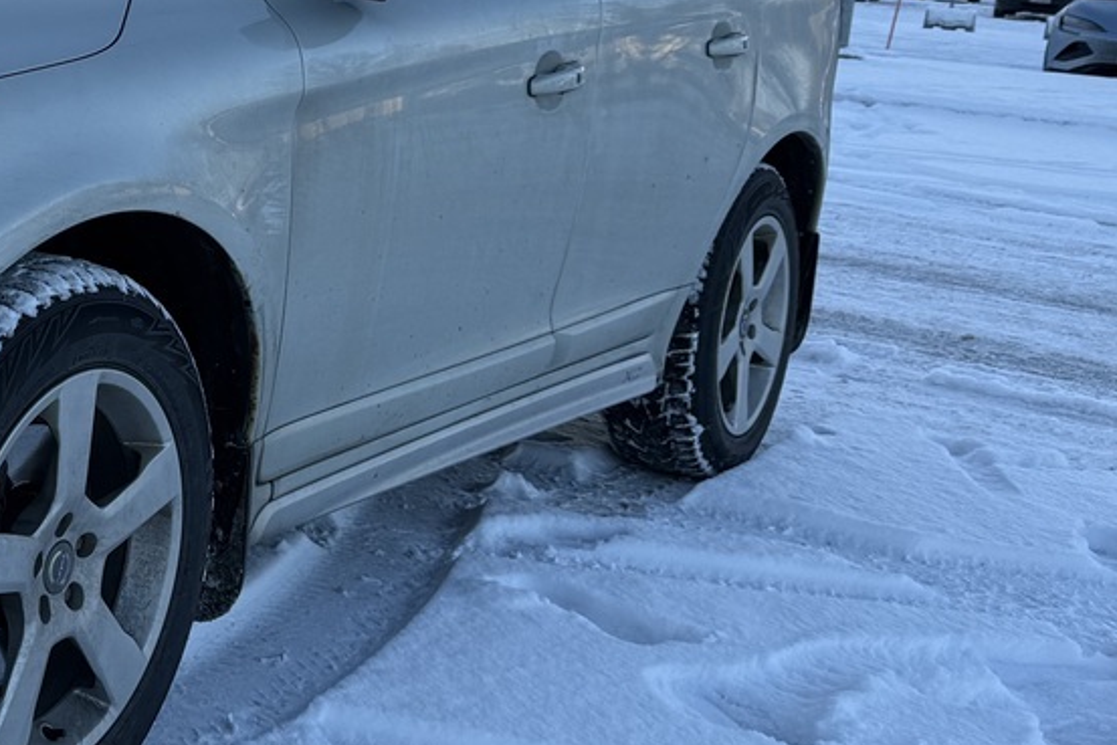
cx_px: -156
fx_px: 2017
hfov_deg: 27.8
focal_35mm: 65
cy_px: 166
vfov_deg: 20.7
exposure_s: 1/1192
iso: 80
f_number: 1.78
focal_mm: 6.76
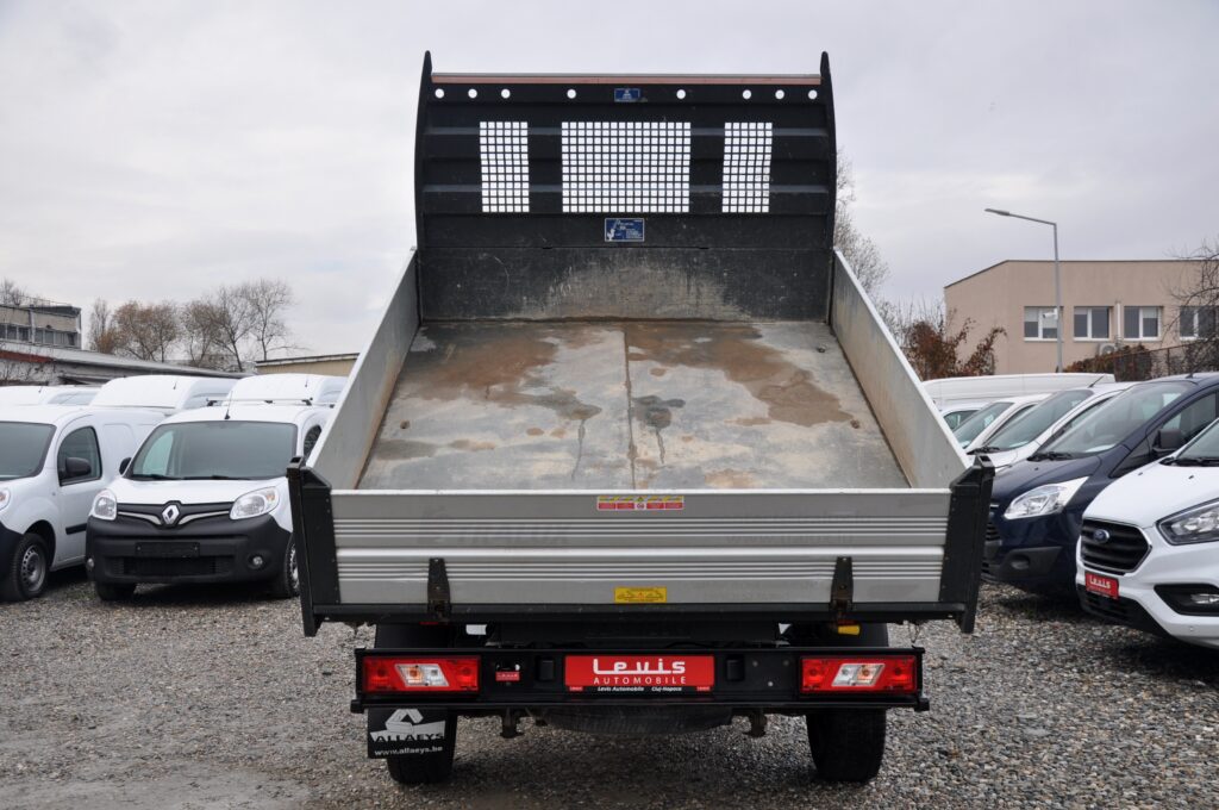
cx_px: 610
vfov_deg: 35.4
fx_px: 1268
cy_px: 405
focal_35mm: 38
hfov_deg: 51.3
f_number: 8
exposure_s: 1/250
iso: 500
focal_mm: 25
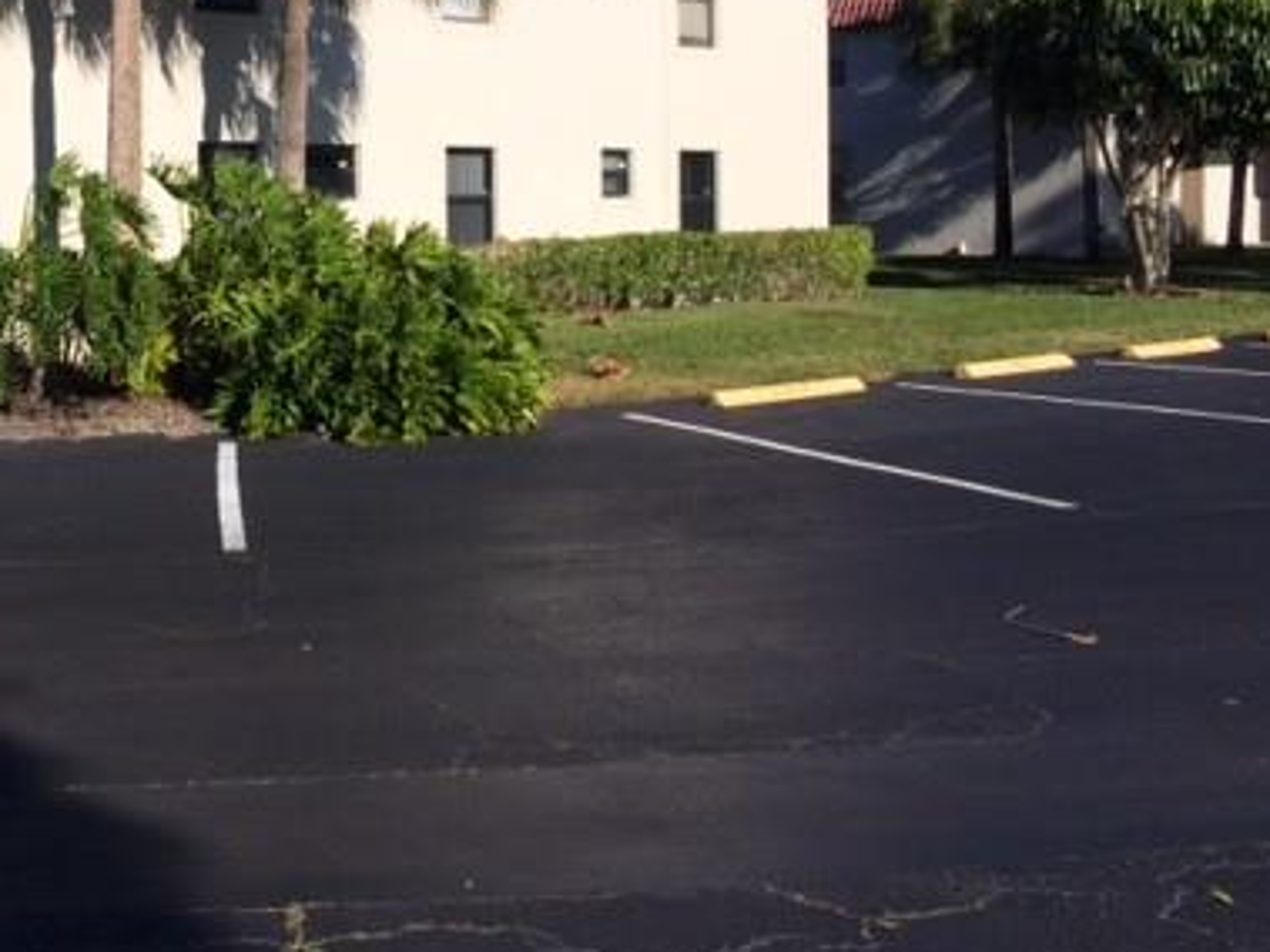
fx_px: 1797
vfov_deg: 29.3
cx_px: 268
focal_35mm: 49
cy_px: 275
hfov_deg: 37.6
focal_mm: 4.15
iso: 32
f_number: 2.2
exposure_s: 1/2933
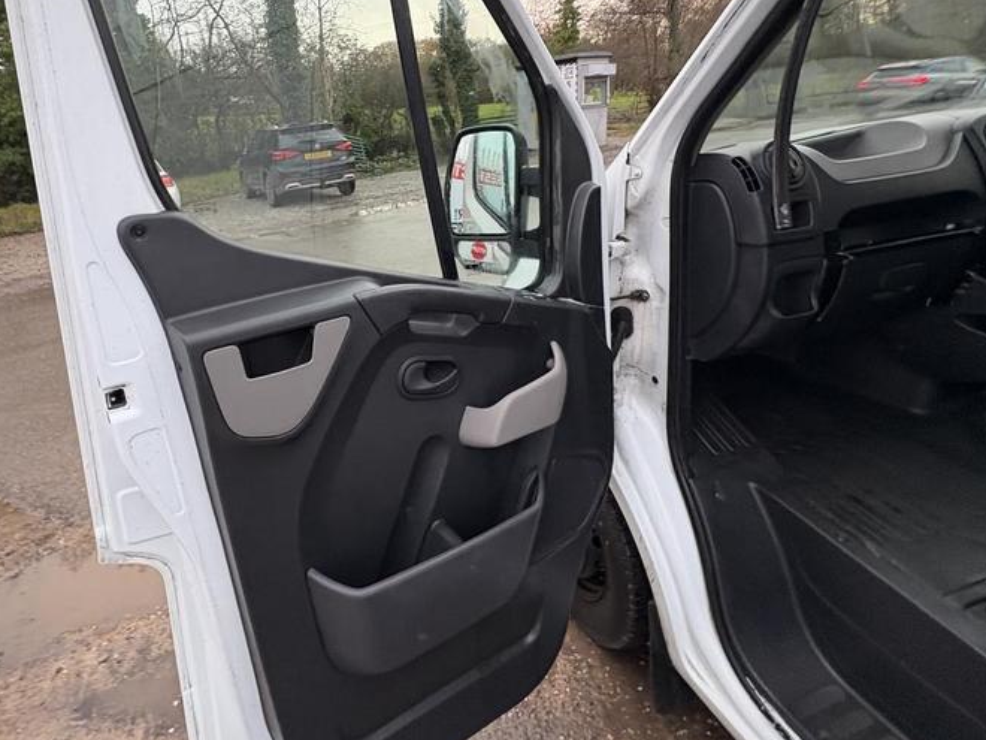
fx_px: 541
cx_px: 375
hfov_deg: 83.2
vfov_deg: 66.9
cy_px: 250
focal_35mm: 19
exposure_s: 1/75
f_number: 2.2
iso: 250
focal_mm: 2.22
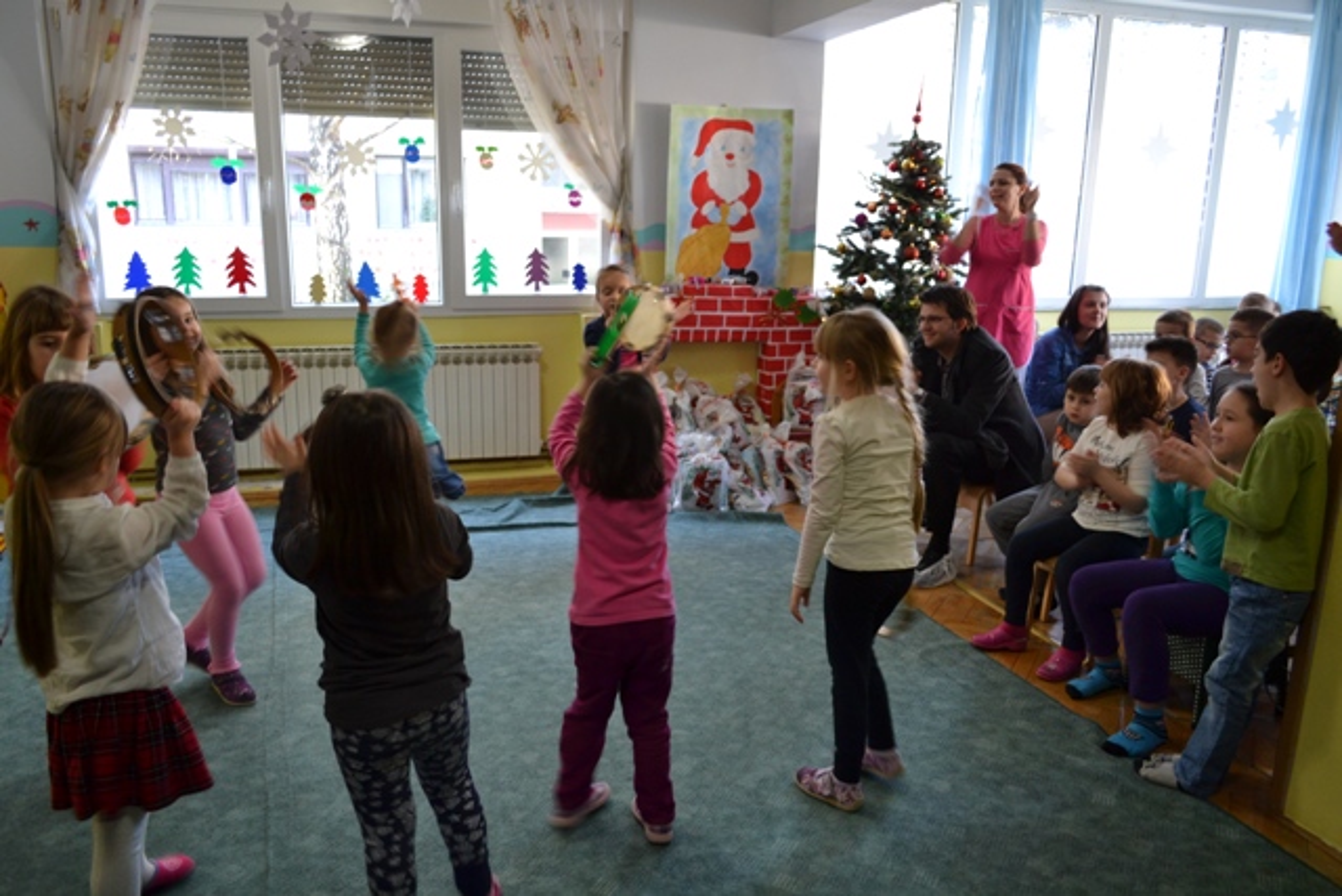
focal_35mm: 27
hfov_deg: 67.4
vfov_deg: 48.0
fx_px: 1007
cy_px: 448
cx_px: 671
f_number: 3.5
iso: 400
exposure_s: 1/20
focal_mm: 18
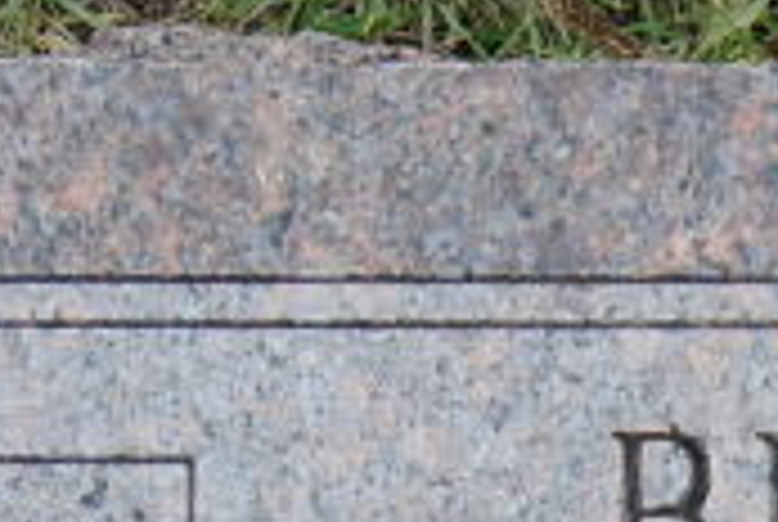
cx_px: 971
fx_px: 5952
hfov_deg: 7.4
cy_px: 997
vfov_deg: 4.9
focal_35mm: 275
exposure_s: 1/160
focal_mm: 31
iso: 100
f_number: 6.3
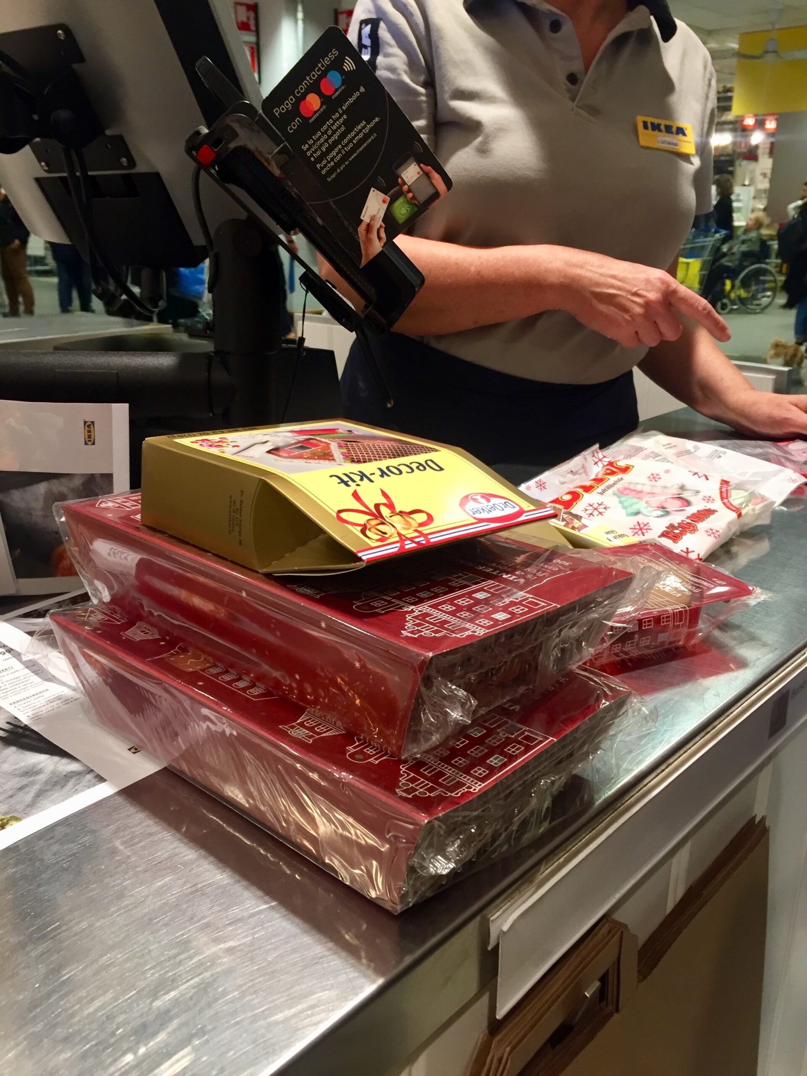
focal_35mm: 29
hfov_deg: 48.2
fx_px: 901
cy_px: 538
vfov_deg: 61.7
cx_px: 404
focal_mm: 4.15
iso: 125
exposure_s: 1/33
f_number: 2.2
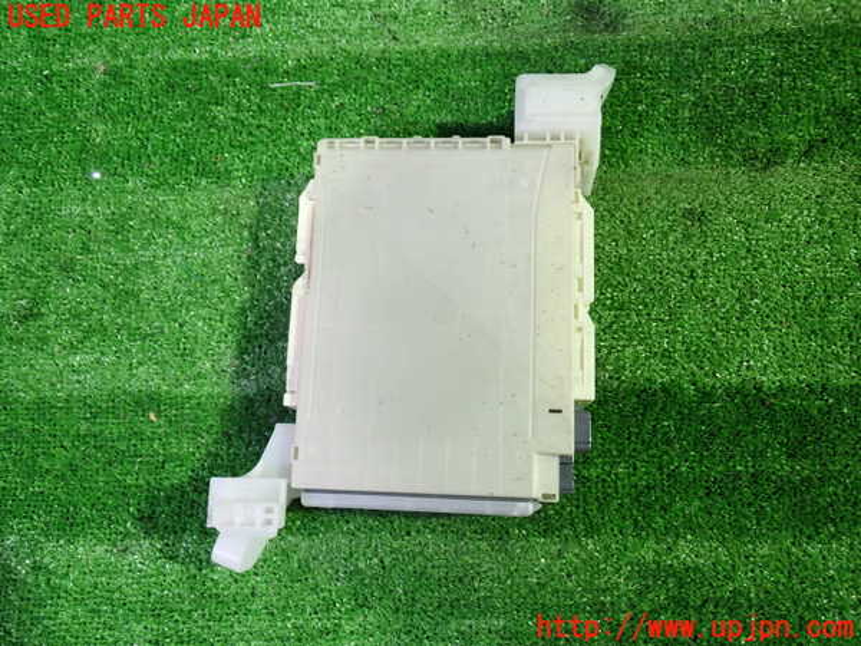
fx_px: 746
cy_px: 323
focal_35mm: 30
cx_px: 430
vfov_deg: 46.8
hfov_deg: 60.0
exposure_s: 1/30
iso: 500
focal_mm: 5.4
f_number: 2.3
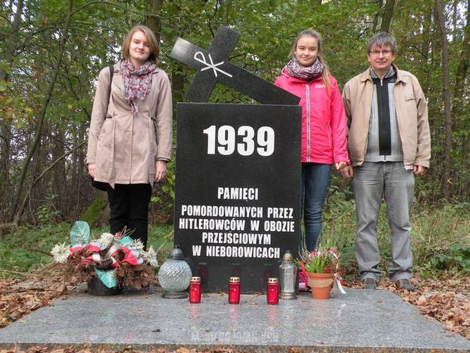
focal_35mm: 42
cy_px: 176
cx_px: 235
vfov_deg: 34.3
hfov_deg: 44.8
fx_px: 570
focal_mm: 7.4
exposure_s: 1/60
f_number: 3.2
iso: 90
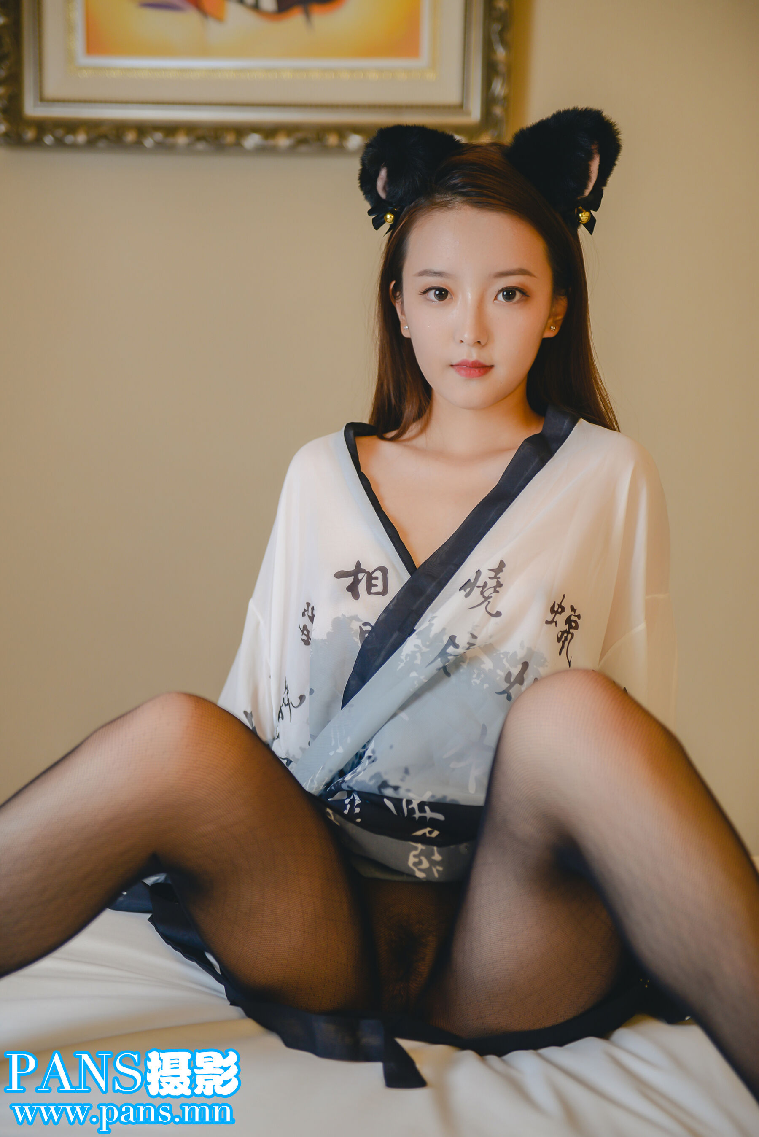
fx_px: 1769
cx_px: 380
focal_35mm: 56
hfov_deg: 24.2
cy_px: 568
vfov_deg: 35.6
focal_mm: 56
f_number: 2.8
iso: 400
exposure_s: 1/100
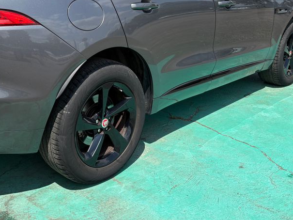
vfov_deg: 31.8
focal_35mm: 44
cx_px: 90
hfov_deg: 42.2
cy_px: 36
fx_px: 373
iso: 50
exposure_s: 1/2985
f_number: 1.6
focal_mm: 5.96
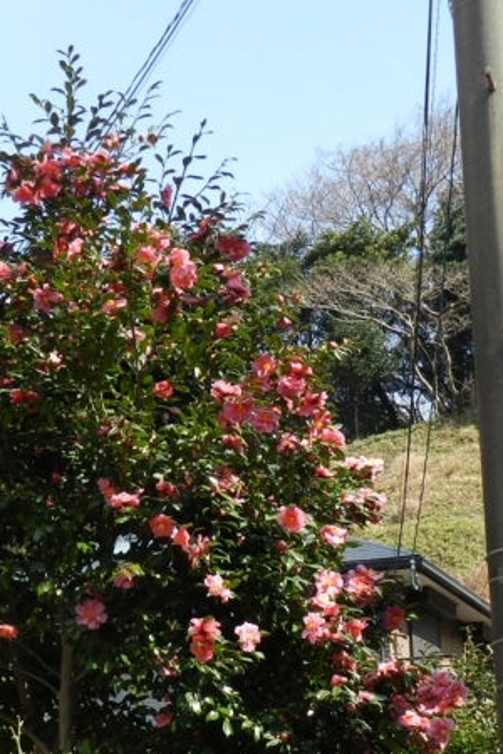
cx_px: 124
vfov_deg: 23.7
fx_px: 1781
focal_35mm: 85
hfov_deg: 16.0
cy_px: 538
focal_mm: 8.1
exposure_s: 1/400
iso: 160
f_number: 4.2
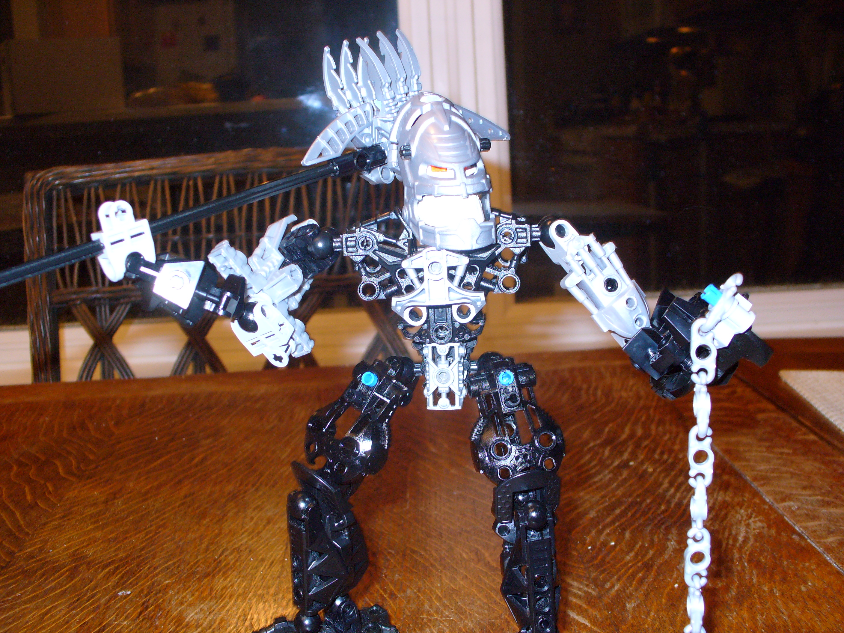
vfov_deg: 34.3
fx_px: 1024
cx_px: 422
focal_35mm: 42
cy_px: 316
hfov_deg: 44.8
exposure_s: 1/8
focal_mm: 7
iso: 100
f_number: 2.9
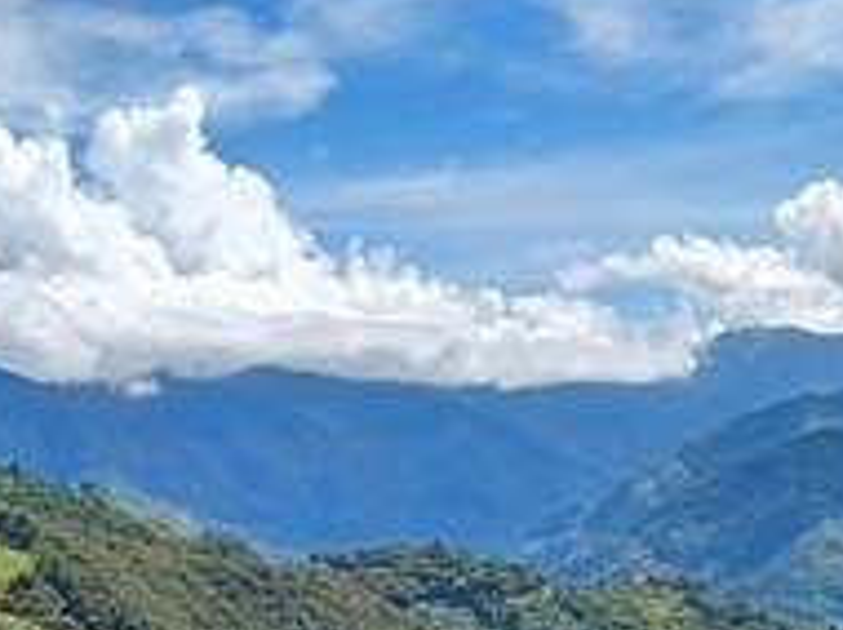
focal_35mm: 79
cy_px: 665
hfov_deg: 24.5
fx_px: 1921
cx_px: 630
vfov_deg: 18.0
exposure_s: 1/543
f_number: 1.8
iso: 32
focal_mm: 4.6
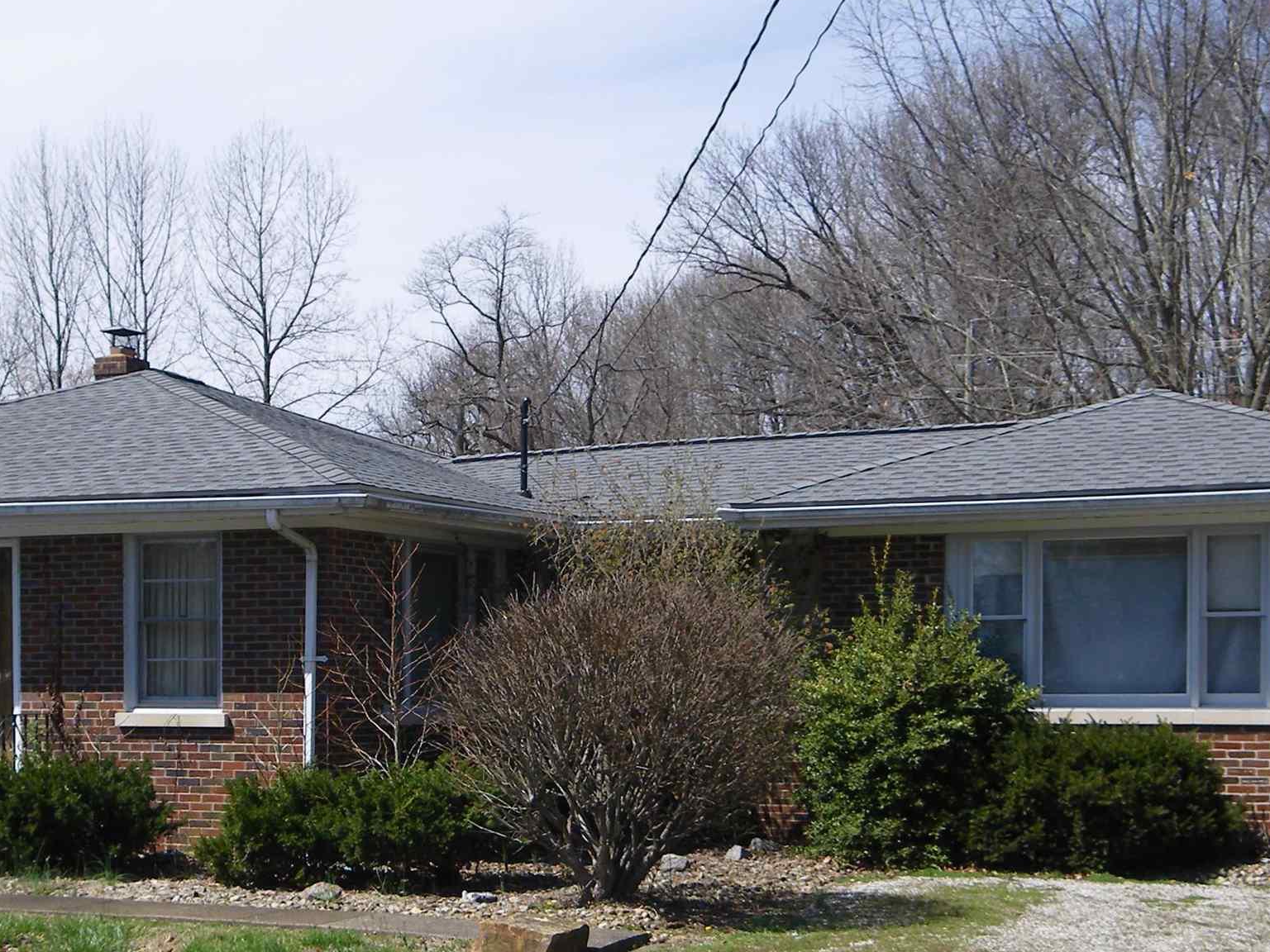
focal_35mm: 66
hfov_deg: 29.2
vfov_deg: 22.0
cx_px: 422
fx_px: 2421
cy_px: 767
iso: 64
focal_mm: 5.8
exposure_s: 1/800
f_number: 2.8
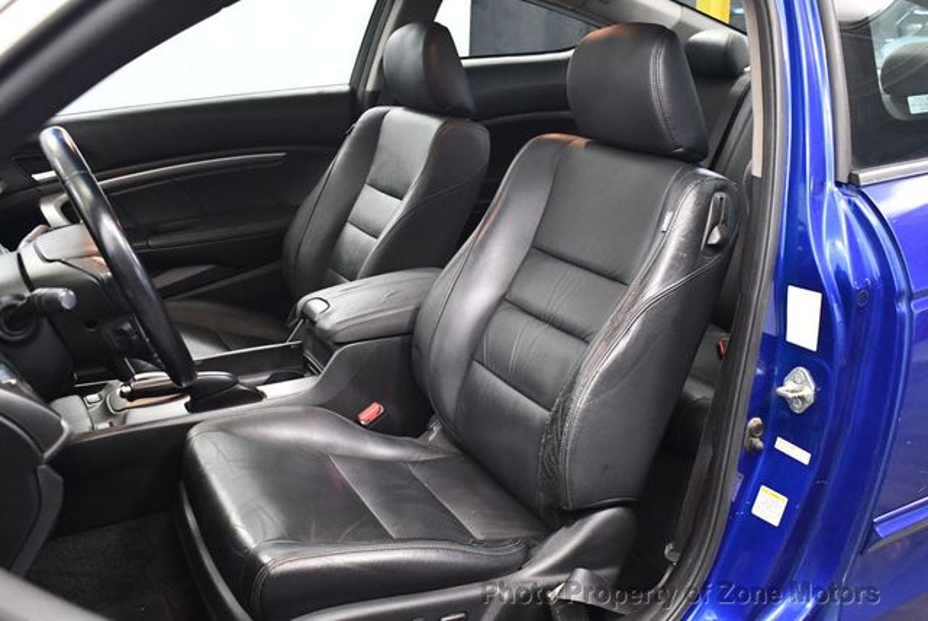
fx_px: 929
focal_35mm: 36
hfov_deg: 53.1
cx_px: 464
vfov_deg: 36.9
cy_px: 310
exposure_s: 1/60
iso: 3200
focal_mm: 18
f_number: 3.5
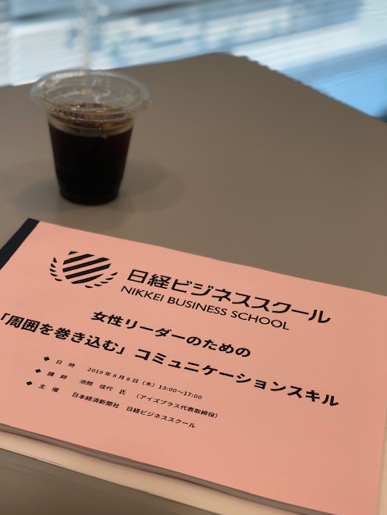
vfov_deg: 36.2
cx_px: 192
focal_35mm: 53
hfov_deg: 27.5
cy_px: 258
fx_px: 790
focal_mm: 6
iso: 25
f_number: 2.4
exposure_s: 1/50
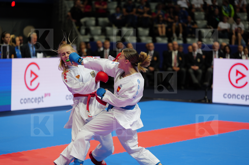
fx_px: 836
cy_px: 82
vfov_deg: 11.3
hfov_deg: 17.0
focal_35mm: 121
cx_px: 124
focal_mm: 121
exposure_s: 1/1000
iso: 1600
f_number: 2.8
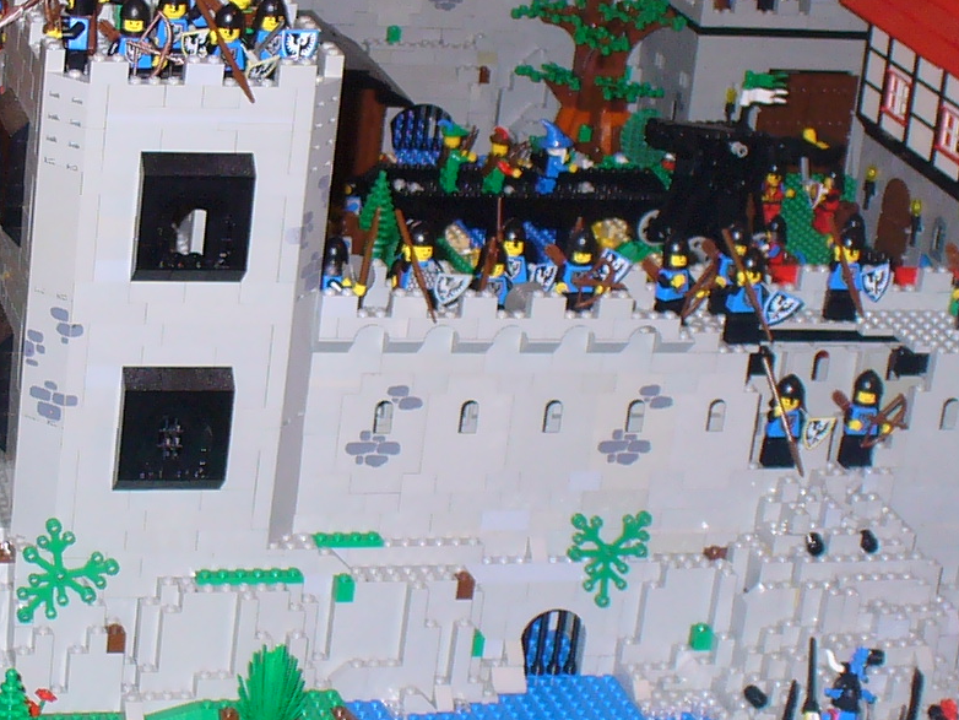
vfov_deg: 13.6
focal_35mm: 109
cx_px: 201
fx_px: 3021
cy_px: 327
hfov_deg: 17.9
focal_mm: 6.1
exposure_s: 1/60
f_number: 2.8
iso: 100
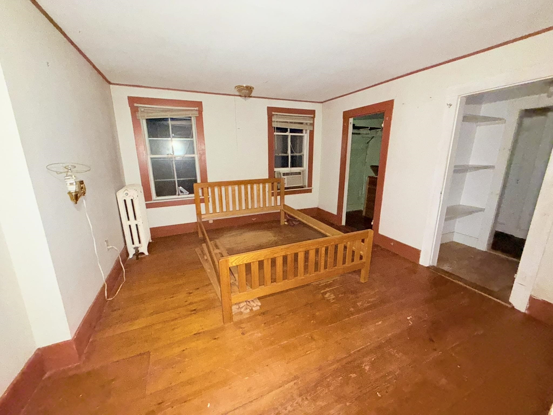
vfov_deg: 85.7
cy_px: 208
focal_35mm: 14
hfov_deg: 102.1
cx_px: 276
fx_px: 224
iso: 640
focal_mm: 2.22
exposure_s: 1/40
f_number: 2.2
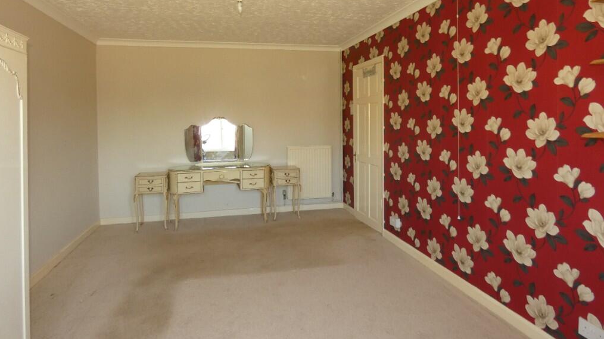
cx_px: 300
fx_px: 352
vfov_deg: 50.9
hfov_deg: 81.2
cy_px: 125
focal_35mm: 22
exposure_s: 1/25
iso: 160
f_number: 2.8
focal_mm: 3.6
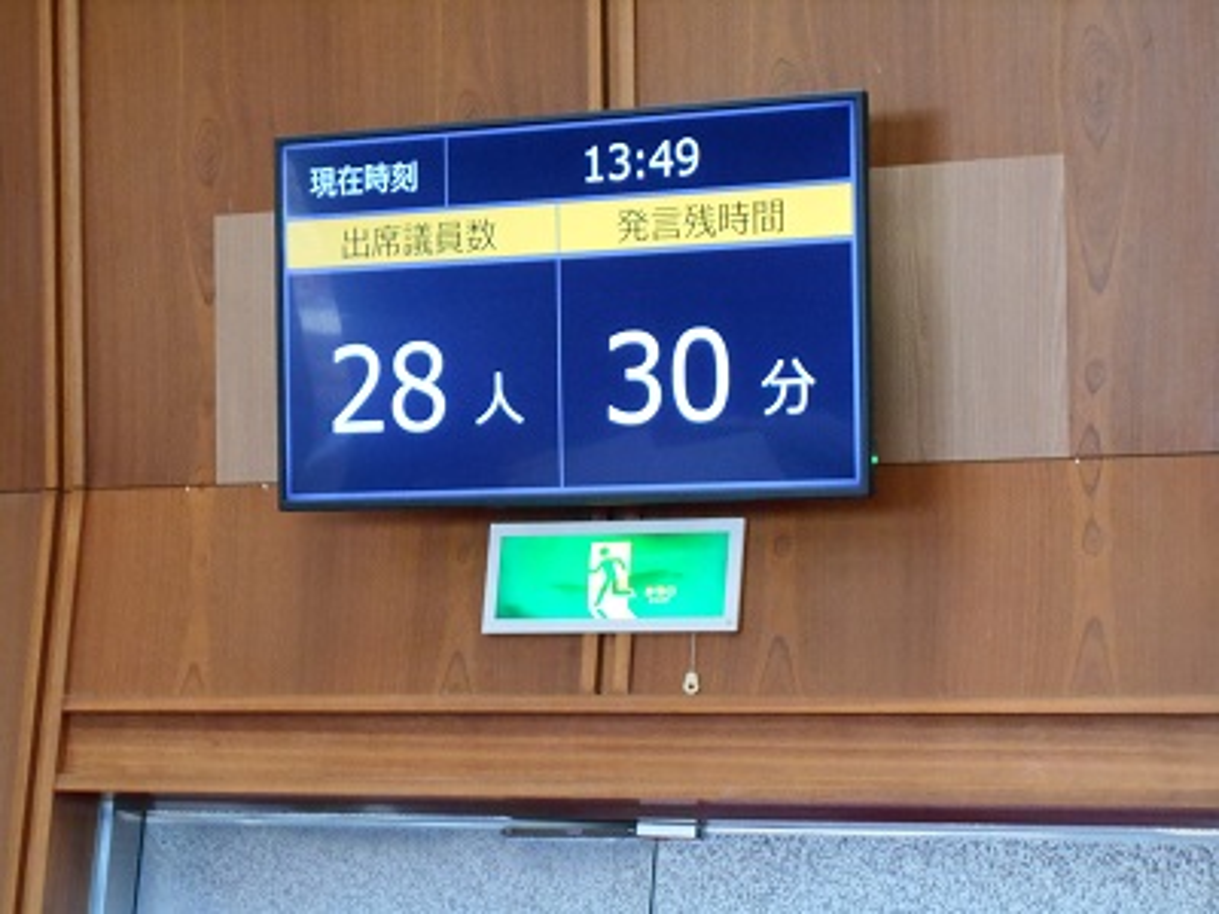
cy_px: 457
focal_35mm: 113
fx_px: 3979
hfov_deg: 17.4
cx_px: 610
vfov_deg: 13.1
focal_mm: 20.1
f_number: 6
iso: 800
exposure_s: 1/15
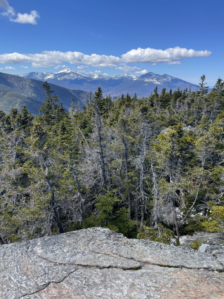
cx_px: 112
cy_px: 150
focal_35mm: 26
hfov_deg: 53.1
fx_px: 224
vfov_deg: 67.3
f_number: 1.6
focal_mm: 4.2
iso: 32
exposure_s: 1/2132
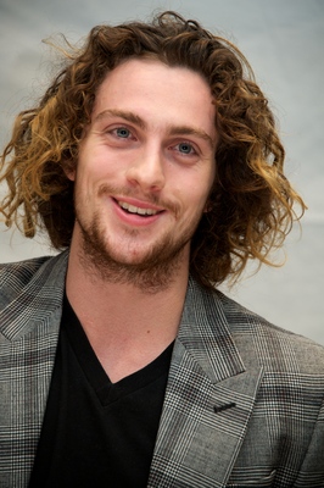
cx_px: 162
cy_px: 244
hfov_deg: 6.0
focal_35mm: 230
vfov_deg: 9.0
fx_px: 3110
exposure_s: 1/60
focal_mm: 230
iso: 640
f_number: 5.6
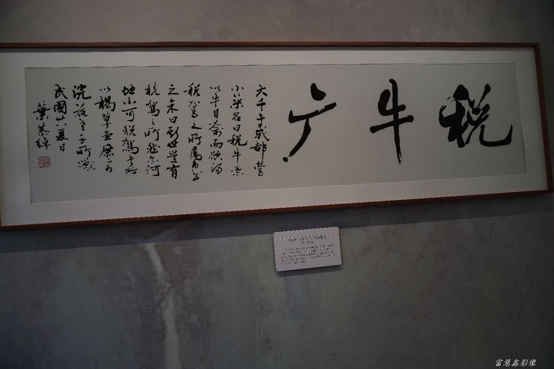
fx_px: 492
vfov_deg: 41.1
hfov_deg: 58.7
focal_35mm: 32
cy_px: 184
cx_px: 277
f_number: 3.2
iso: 100
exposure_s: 1/80
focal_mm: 32
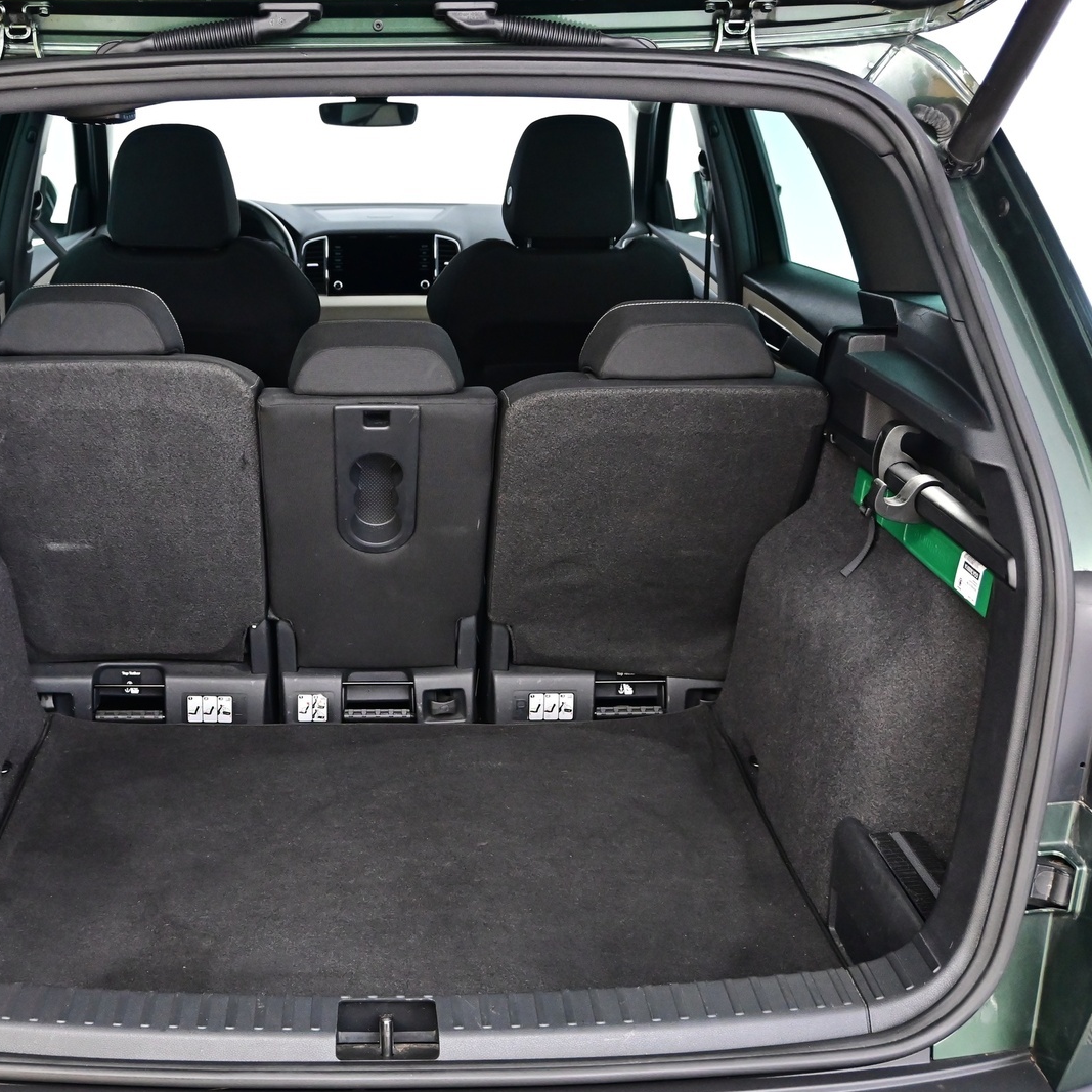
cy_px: 544
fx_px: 1451
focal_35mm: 41
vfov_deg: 41.3
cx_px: 382
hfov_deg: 40.8
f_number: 4
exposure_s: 1/25
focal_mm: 21
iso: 2200
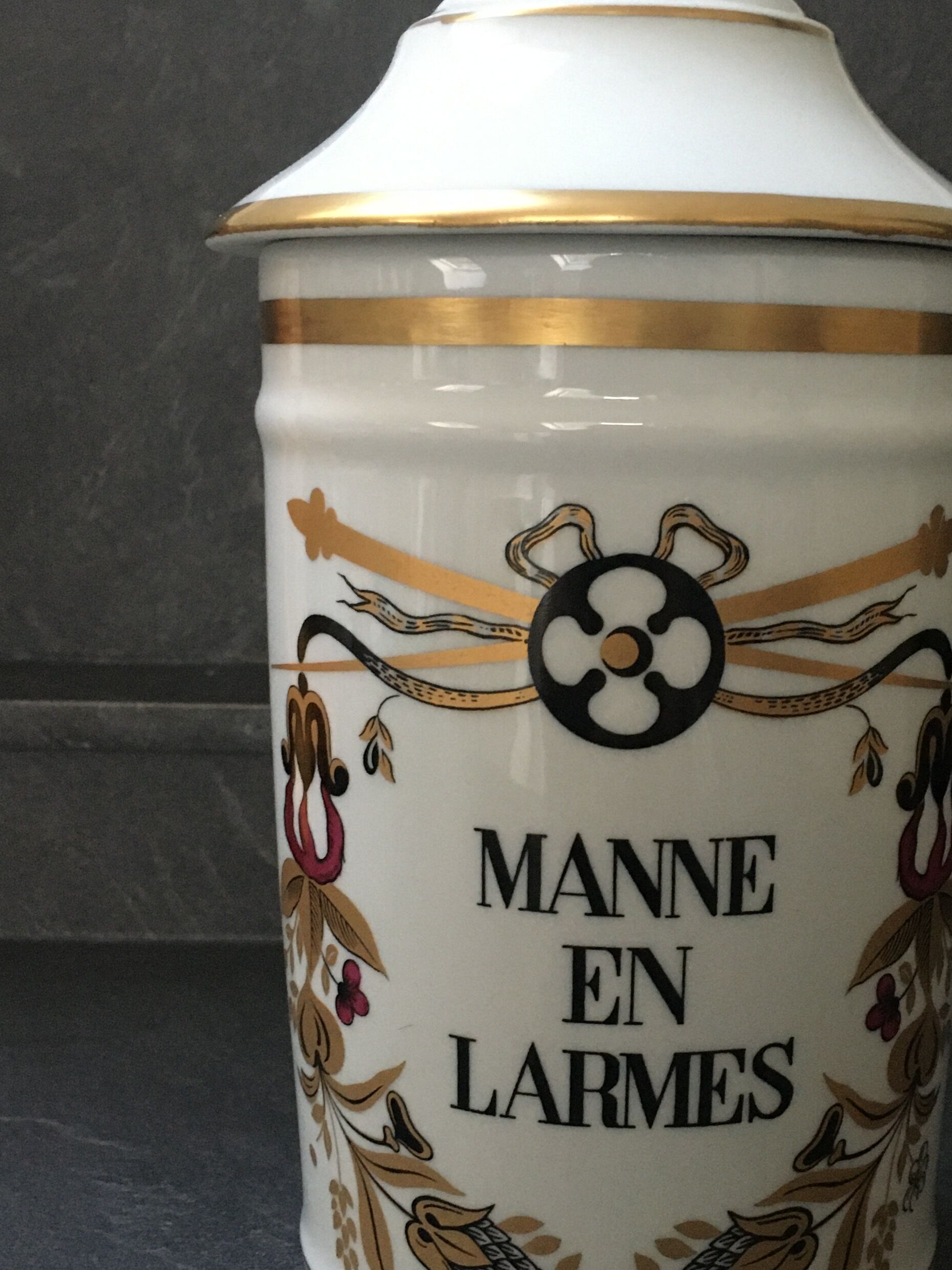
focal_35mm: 47
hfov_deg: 30.6
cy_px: 674
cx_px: 650
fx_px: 1723
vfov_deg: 40.4
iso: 250
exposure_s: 1/17
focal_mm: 4.15
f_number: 2.2
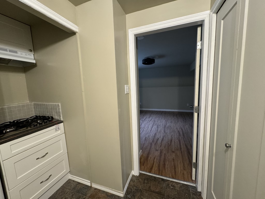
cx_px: 132
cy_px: 100
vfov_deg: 85.7
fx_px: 107
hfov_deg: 102.1
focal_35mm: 14
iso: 250
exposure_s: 1/60
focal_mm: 2.22
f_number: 2.2
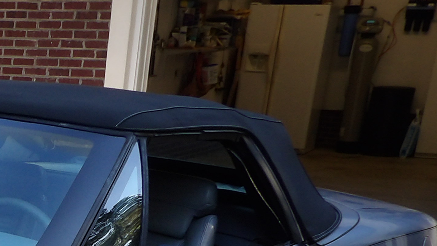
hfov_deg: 22.1
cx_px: -168
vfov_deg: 13.1
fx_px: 973
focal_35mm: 84
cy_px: 436
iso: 100
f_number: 3.2
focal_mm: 4.3
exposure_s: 1/83
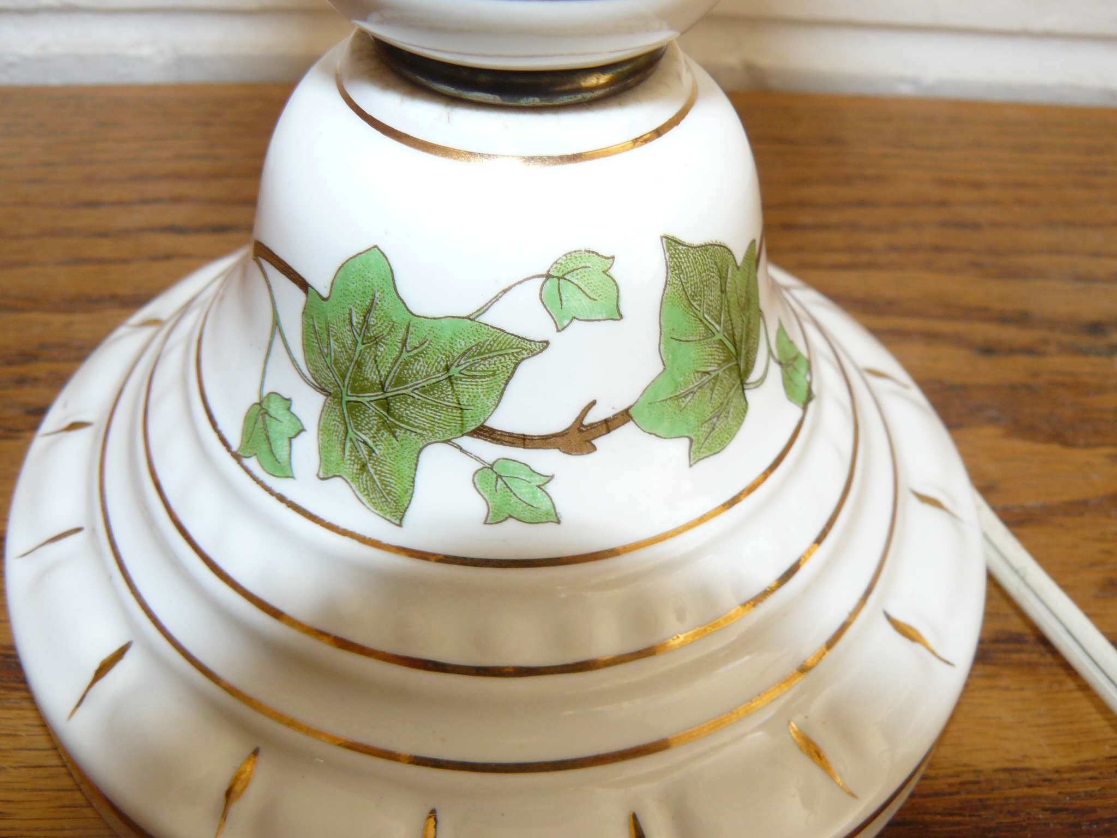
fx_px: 1162
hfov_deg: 51.4
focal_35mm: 36
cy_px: 419
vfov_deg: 39.7
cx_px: 558
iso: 100
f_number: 4
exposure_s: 1/20
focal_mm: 6
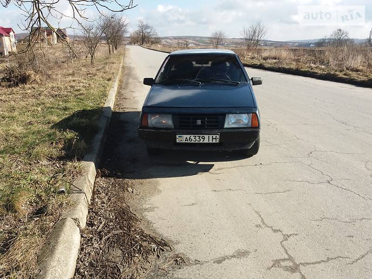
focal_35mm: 28
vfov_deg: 49.7
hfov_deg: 63.4
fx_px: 301
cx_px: 186
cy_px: 140
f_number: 1.9
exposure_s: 1/997
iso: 64
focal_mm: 3.7
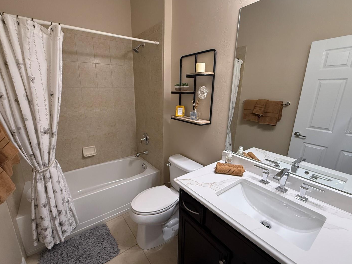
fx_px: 163
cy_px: 131
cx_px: 166
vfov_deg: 78.1
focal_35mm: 16
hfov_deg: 94.4
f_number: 2.2
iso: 320
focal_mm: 2.22
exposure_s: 1/120
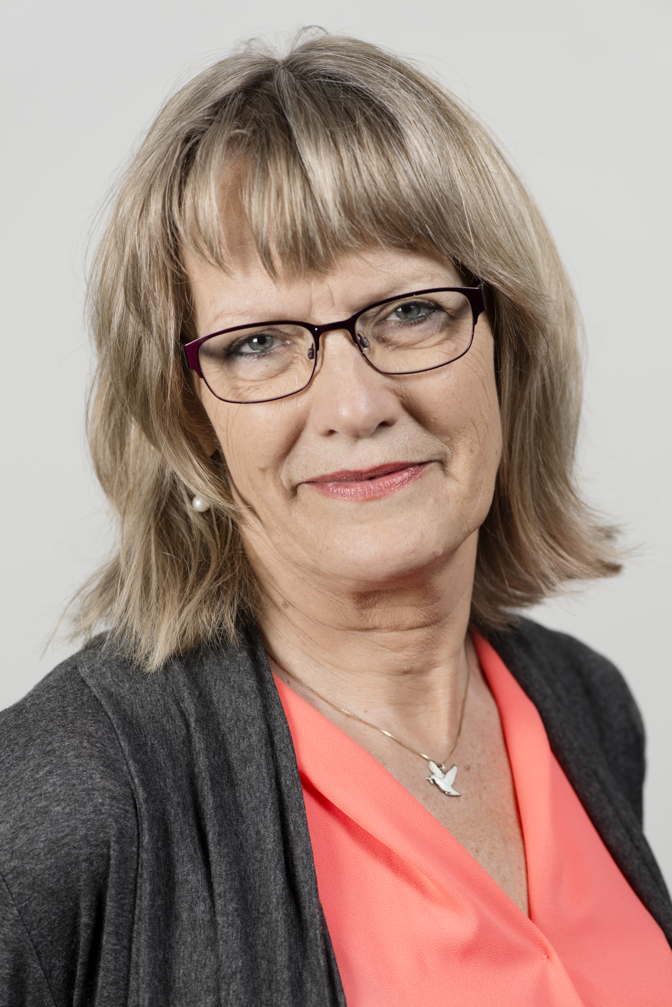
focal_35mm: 105
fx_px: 2938
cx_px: 336
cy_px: 504
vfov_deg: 19.5
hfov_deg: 13.1
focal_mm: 105
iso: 100
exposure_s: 1/200
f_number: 6.3
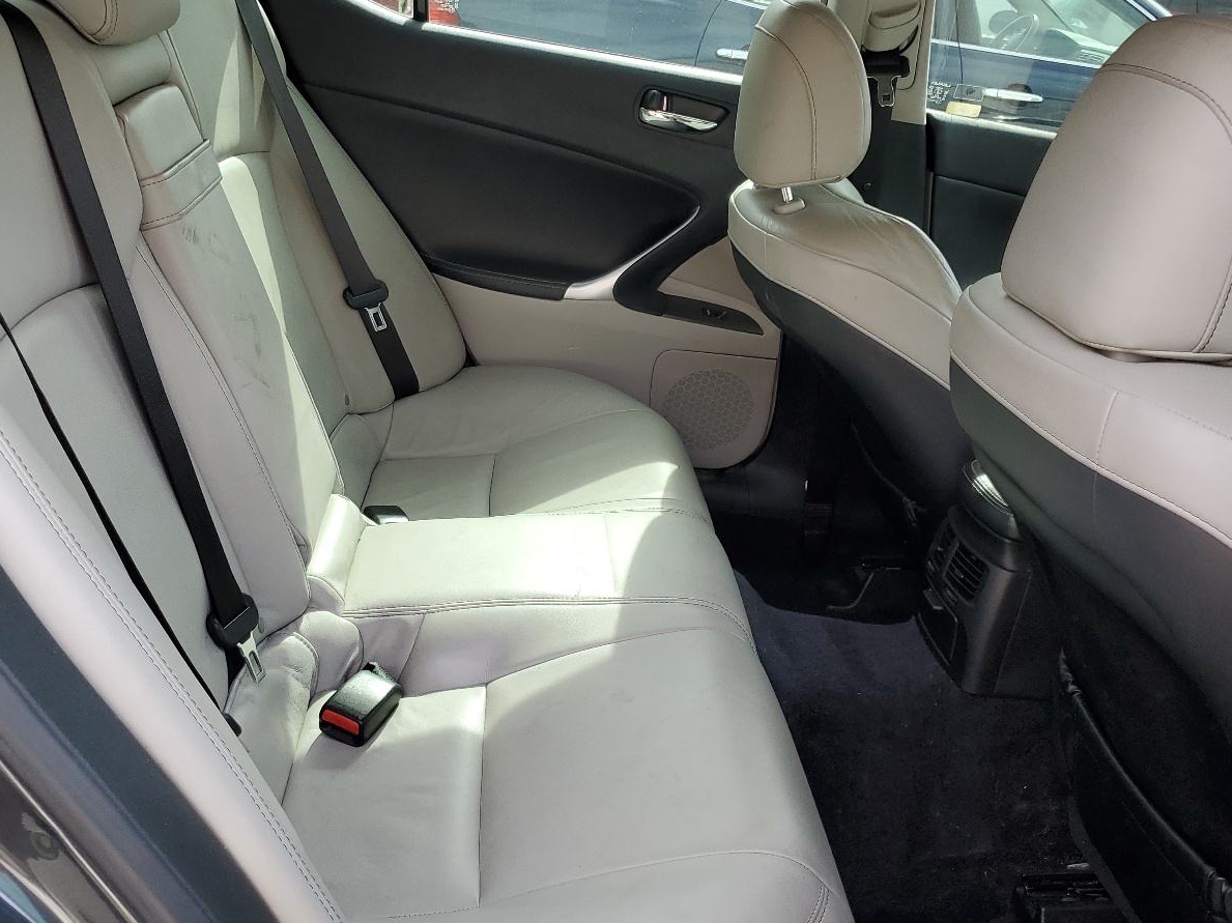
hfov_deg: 52.5
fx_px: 1245
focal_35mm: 35
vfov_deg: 40.7
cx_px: 535
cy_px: 450
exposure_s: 1/370
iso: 50
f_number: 1.5
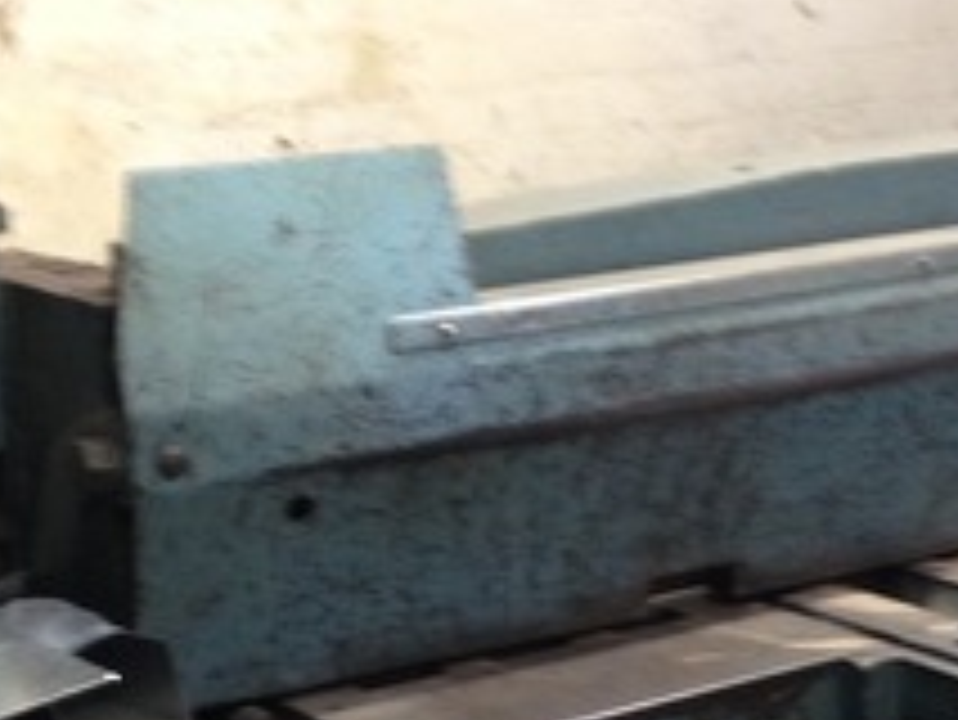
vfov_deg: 14.6
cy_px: 788
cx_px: 684
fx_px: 2741
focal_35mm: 99
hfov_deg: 19.7
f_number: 2.4
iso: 125
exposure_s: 1/20
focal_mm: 4.12
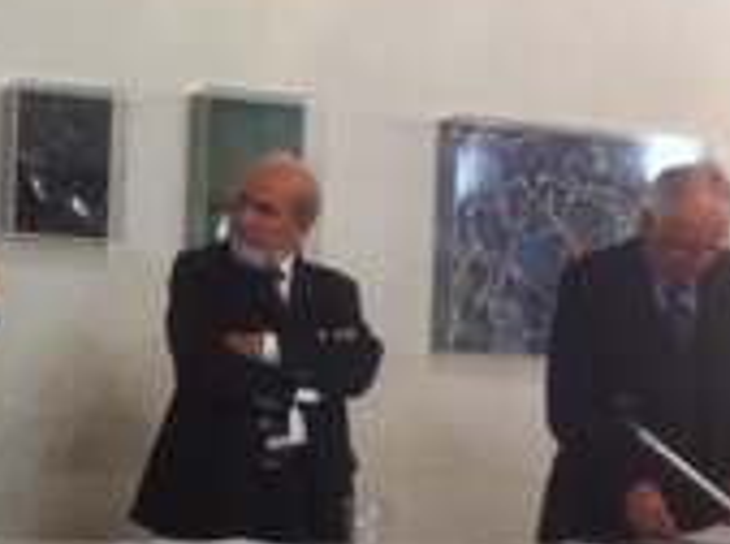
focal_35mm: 77
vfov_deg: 19.0
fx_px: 1620
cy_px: 332
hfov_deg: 25.2
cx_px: 220
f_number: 2.8
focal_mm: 3.85
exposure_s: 1/15
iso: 500
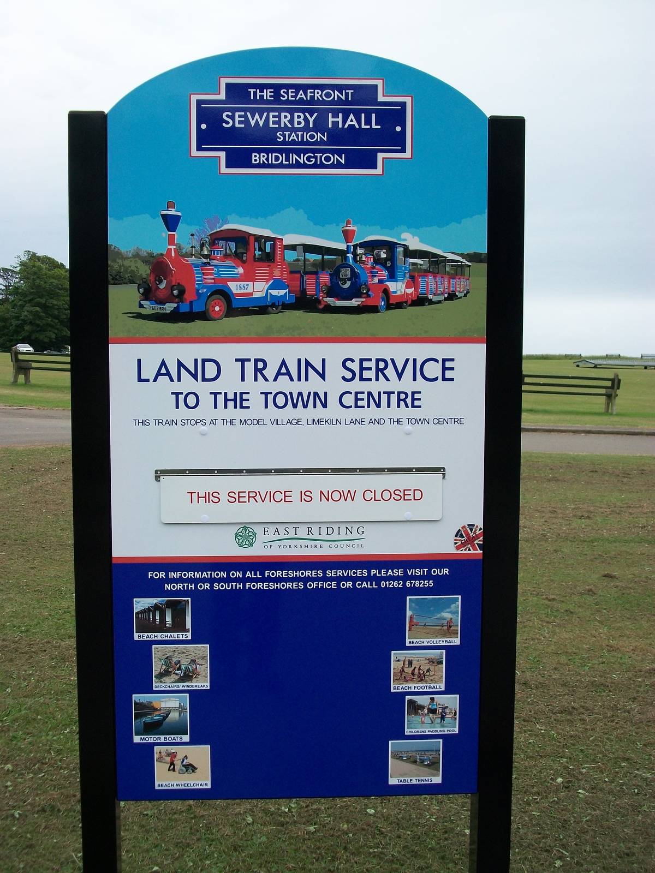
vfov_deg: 46.8
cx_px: 328
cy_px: 436
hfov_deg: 36.0
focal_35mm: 40
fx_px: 1009
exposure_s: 1/100
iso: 80
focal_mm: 7.1
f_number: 3.2
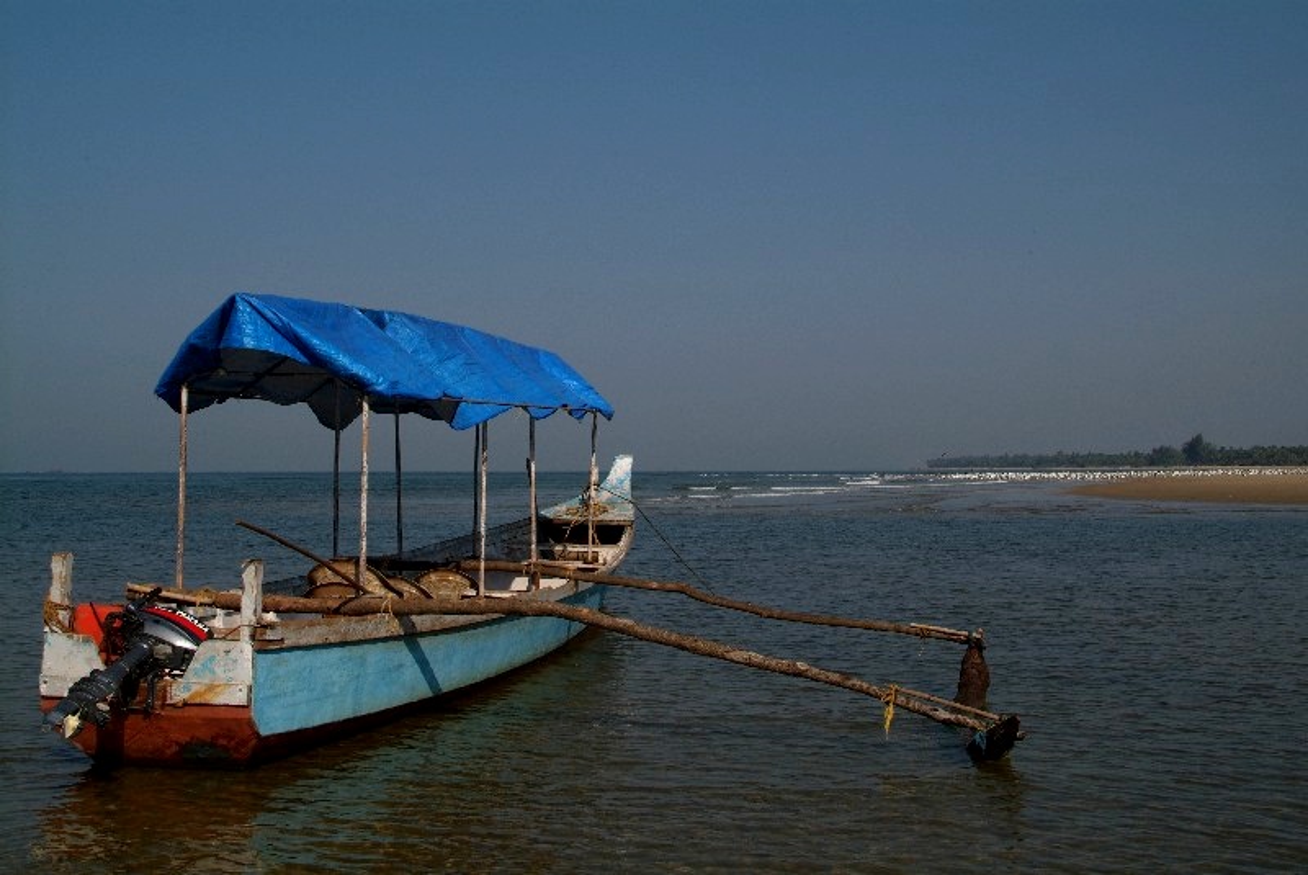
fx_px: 1418
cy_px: 438
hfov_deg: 49.5
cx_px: 654
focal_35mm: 39
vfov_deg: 34.3
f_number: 11
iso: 200
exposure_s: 1/500
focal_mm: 26
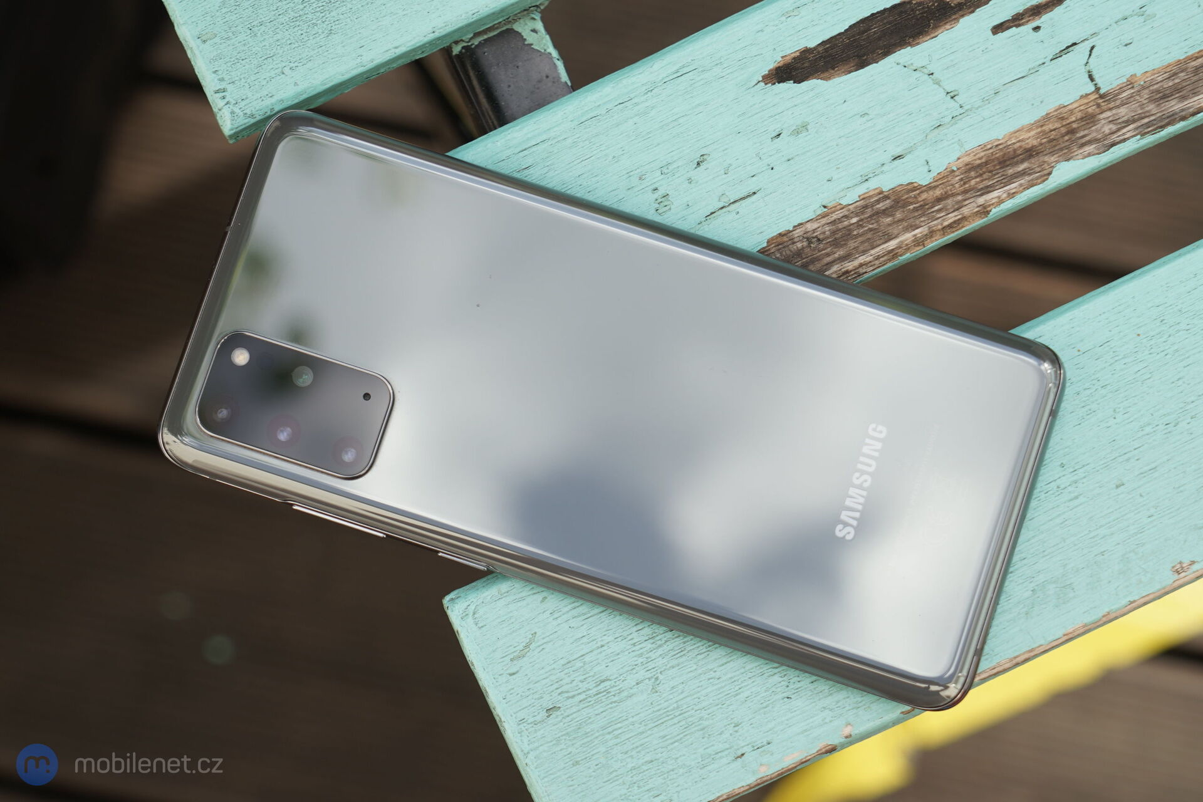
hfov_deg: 28.8
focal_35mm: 70
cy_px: 401
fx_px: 2339
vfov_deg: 19.5
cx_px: 602
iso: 100
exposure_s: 1/160
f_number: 6.3
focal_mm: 70
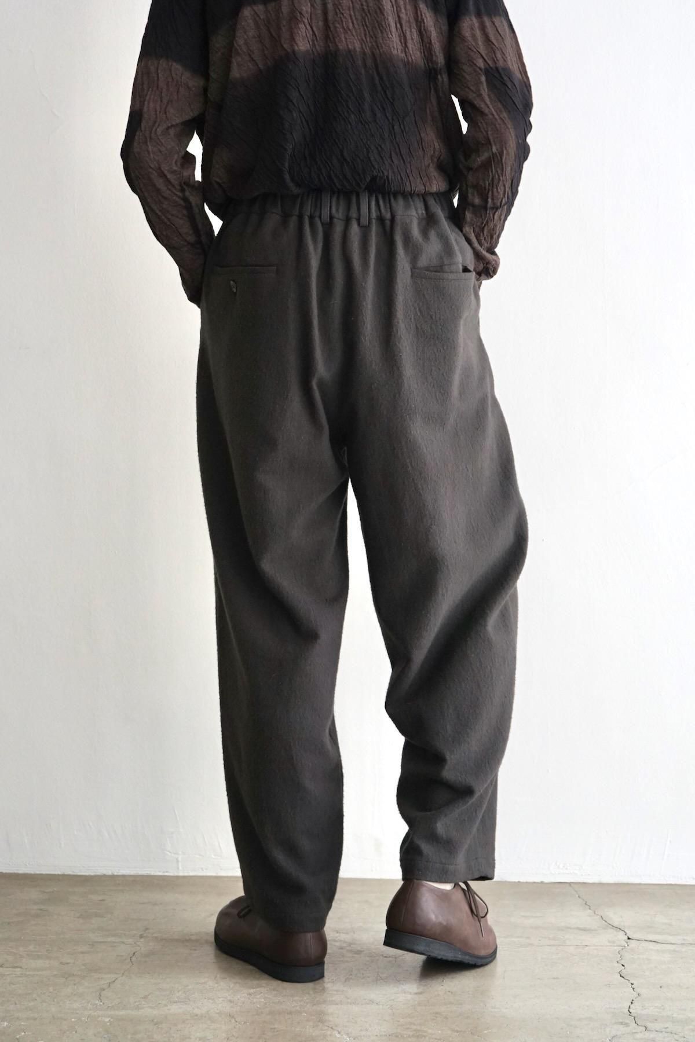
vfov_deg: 39.6
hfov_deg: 27.0
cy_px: 521
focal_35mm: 50
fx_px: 1448
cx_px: 348
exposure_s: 1/200
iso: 1250
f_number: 4.5
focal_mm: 50
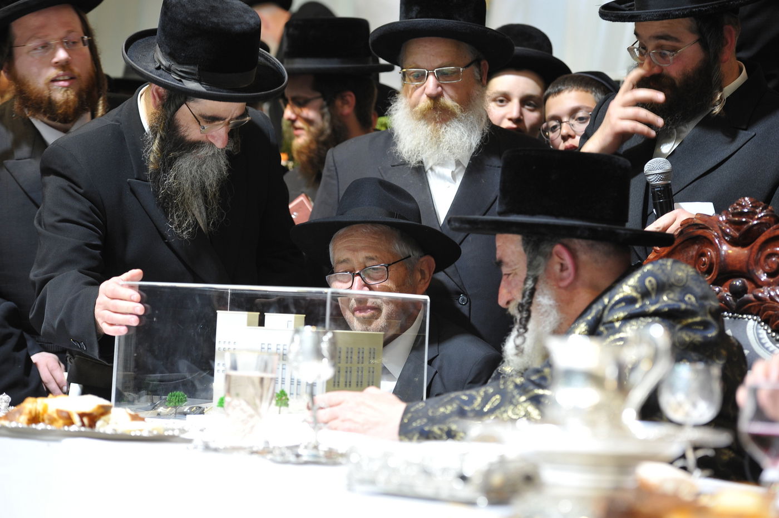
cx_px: 390
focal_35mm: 92
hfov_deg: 22.2
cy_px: 259
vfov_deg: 14.8
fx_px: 1989
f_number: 3.5
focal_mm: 92
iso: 800
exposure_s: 1/80
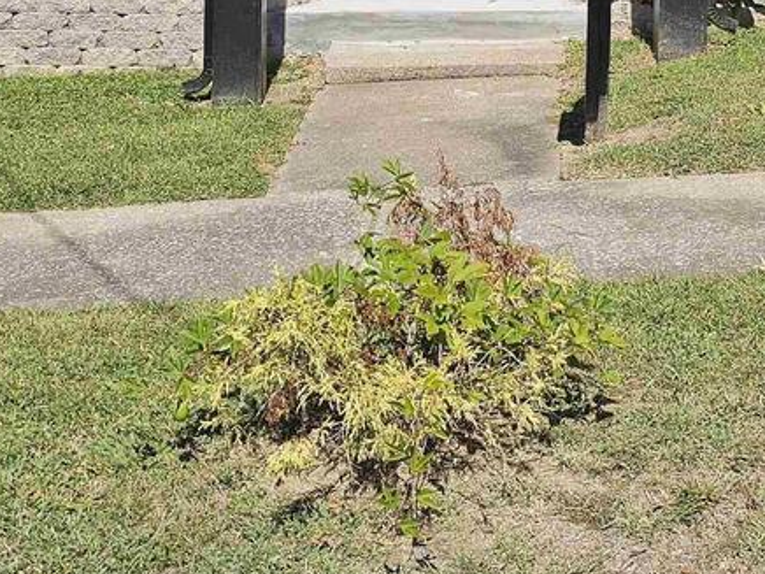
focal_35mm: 76
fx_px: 1680
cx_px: 428
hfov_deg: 25.6
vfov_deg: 18.1
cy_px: -163
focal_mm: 6.3
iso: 10
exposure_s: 1/829
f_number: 1.7
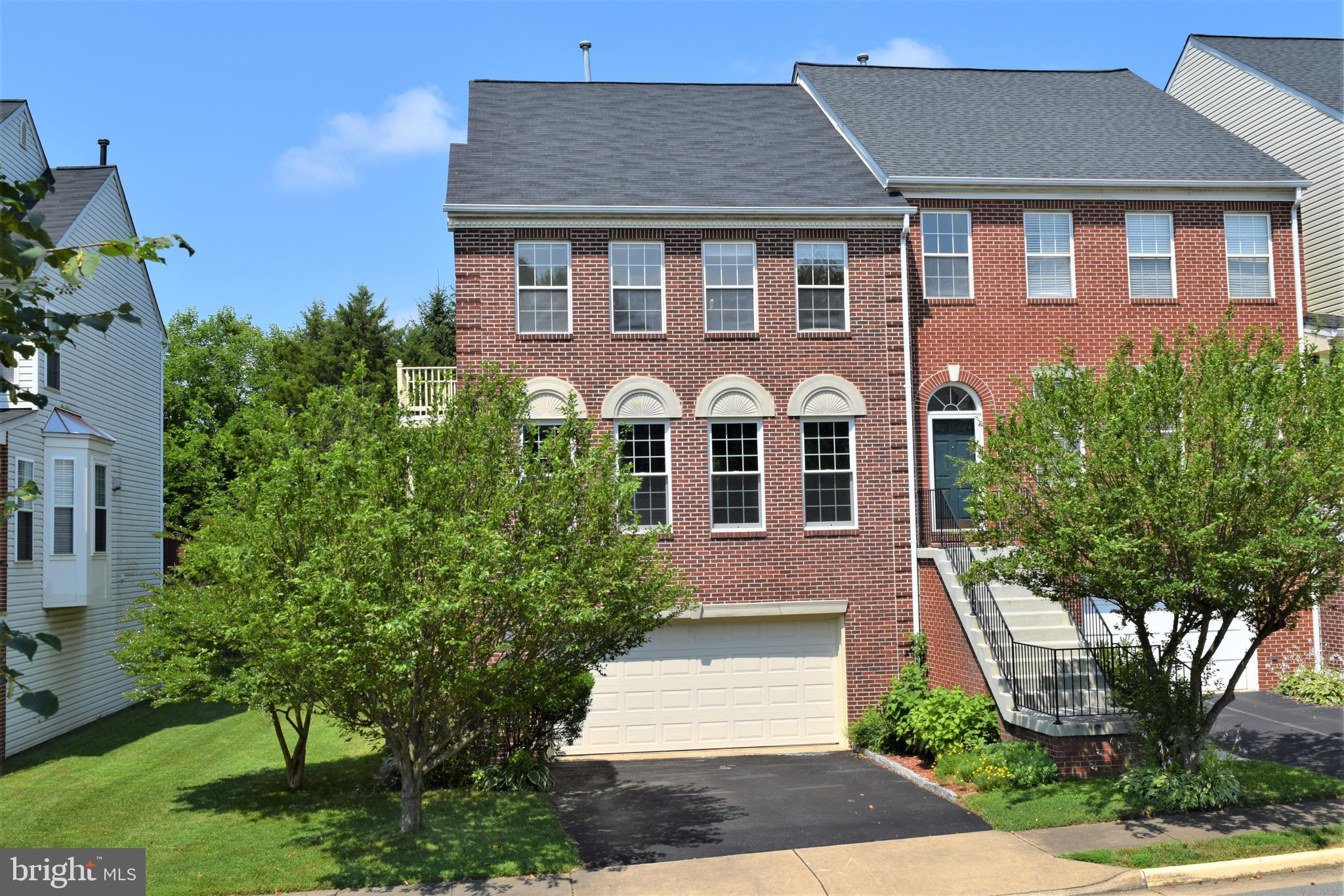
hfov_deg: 55.1
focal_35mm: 34
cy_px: 448
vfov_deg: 38.4
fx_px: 1288
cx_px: 672
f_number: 10
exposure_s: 1/400
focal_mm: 23
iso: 200
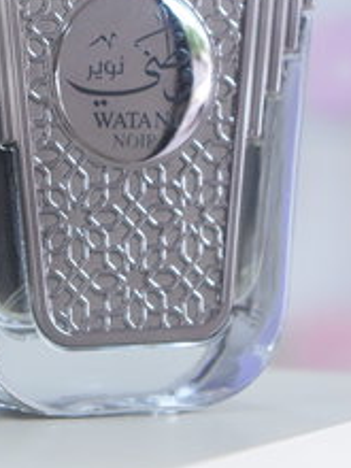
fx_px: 2924
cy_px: 113
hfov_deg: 6.9
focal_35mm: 216
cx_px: 106
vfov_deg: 9.1
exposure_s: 1/400
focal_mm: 55
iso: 3200
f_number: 4.5
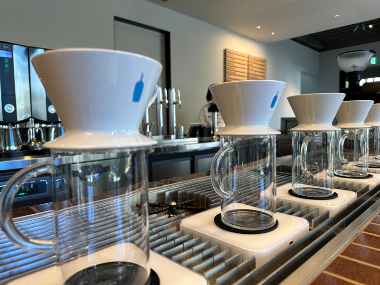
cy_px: 142
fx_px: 263
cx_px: 190
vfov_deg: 56.8
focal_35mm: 24
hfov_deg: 71.6
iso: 100
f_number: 1.78
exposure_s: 1/100
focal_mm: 6.86
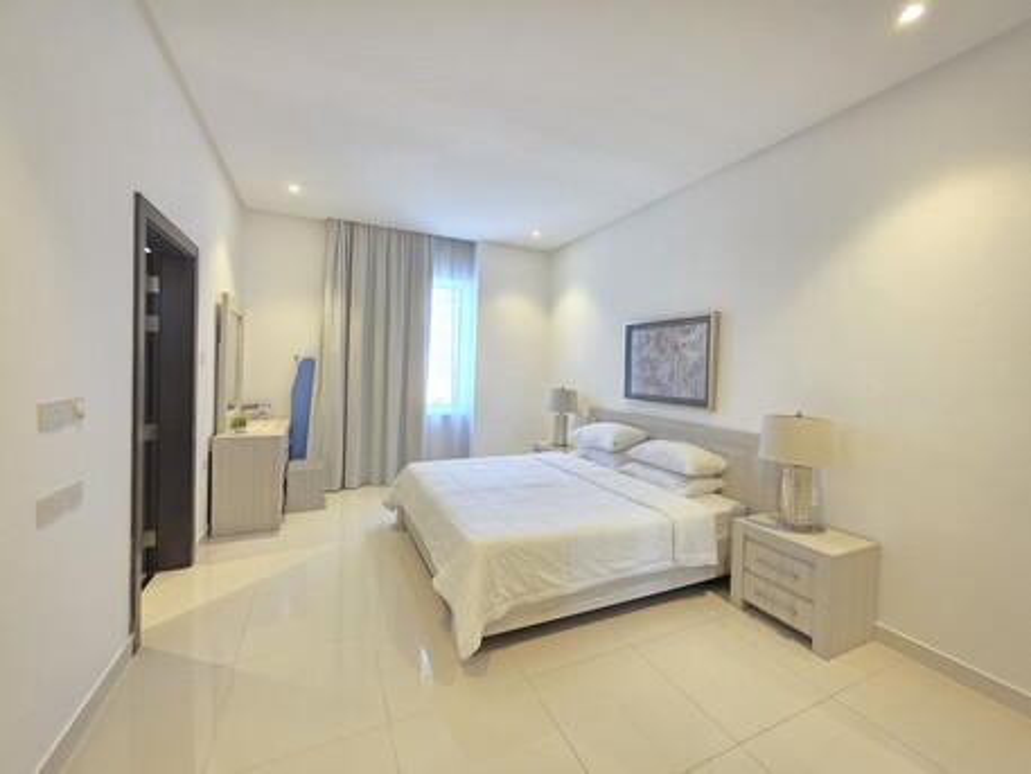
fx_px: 387
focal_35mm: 13
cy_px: 387
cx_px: 516
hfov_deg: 106.2
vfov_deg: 89.9
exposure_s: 1/60
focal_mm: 2.2
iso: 250
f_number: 1.9
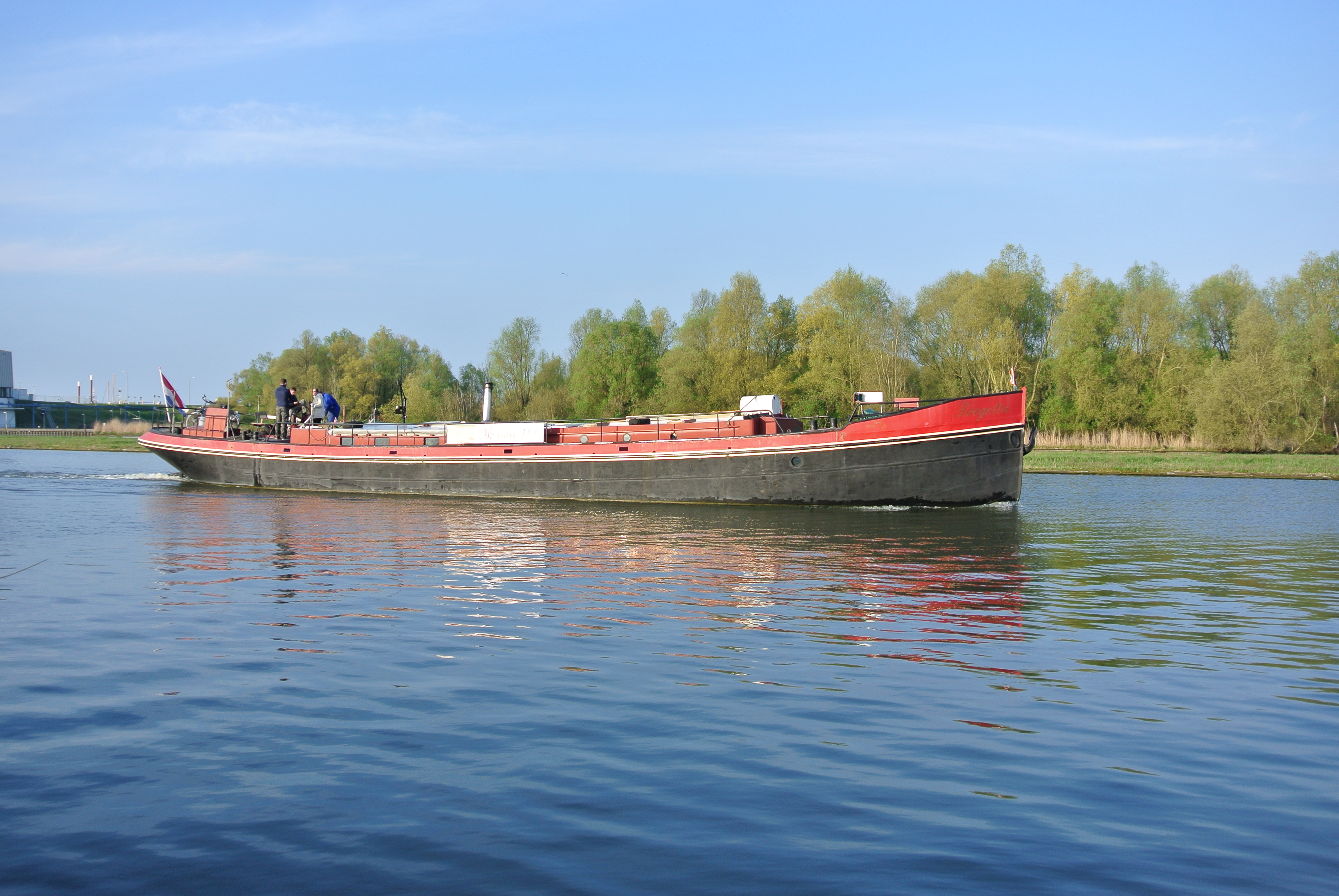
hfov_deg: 55.7
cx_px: 670
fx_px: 1266
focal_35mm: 34
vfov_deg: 39.0
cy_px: 448
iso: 100
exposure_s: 1/400
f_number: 4.5
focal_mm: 12.7
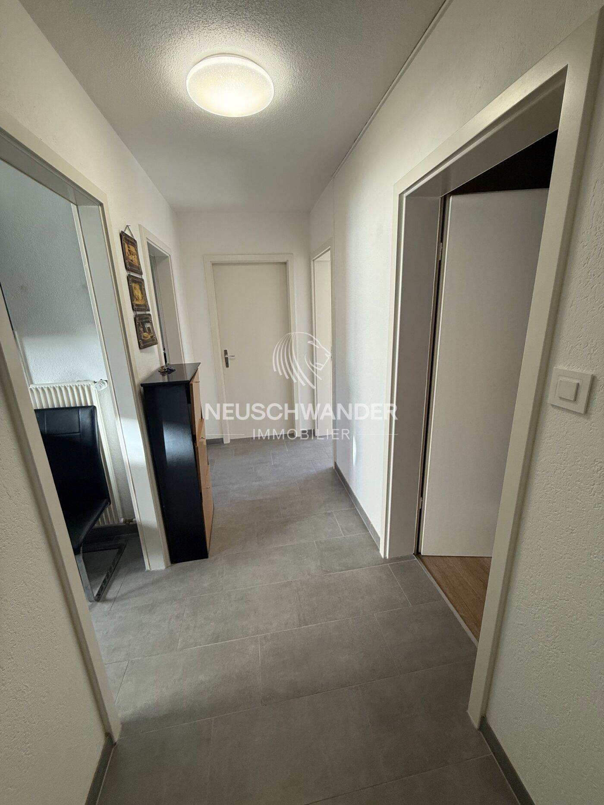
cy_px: 402
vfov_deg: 102.1
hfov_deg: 85.7
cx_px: 302
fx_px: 326
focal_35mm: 14
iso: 160
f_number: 2.2
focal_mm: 2.22
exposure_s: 1/100
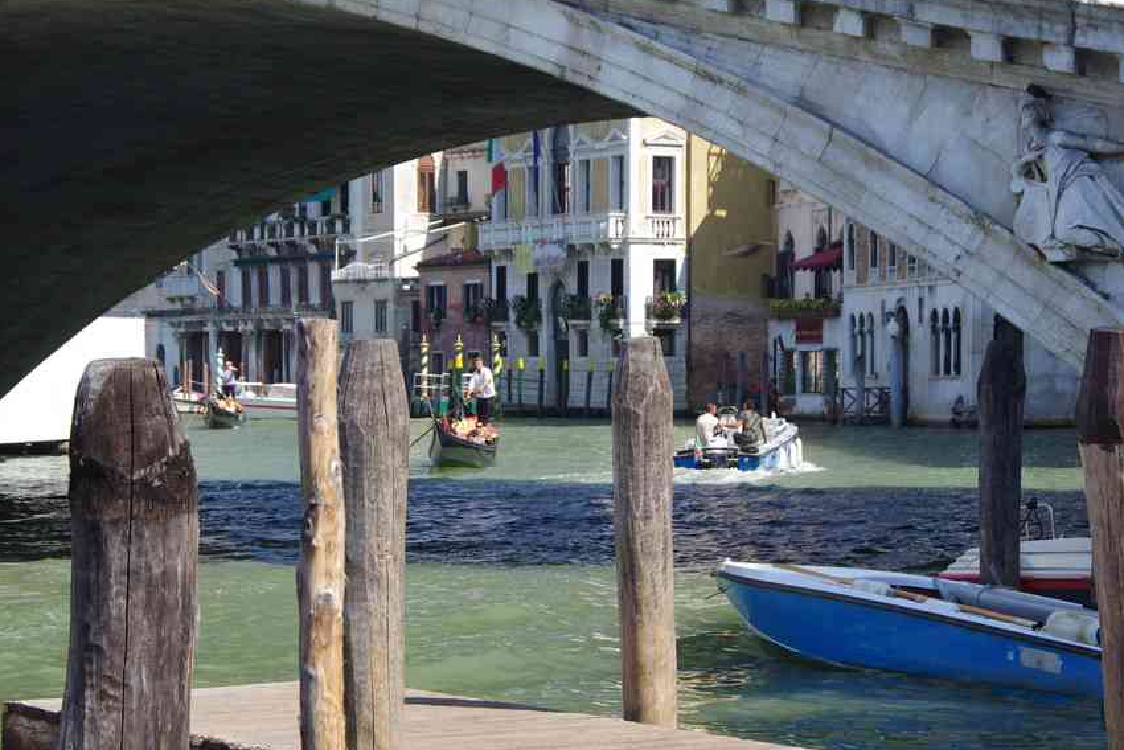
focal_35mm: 115
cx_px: 467
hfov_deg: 17.8
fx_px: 3578
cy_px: 389
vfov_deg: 12.0
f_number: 8
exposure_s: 1/100
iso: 200
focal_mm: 65
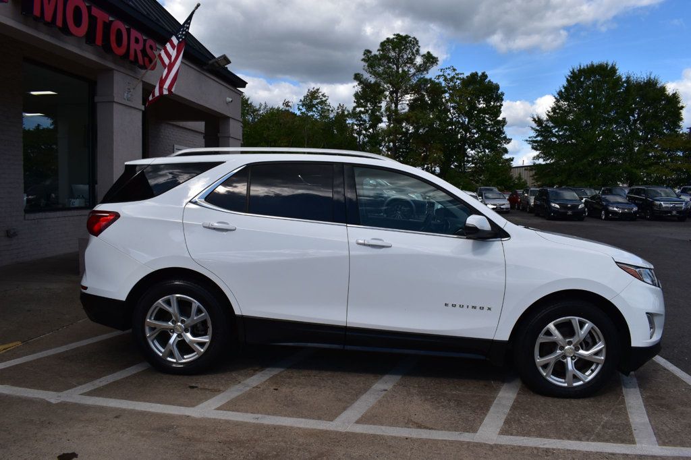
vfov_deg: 47.9
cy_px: 230
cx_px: 346
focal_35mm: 27
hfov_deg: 67.4
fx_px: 518
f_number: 11
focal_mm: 18
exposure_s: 1/500
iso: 280
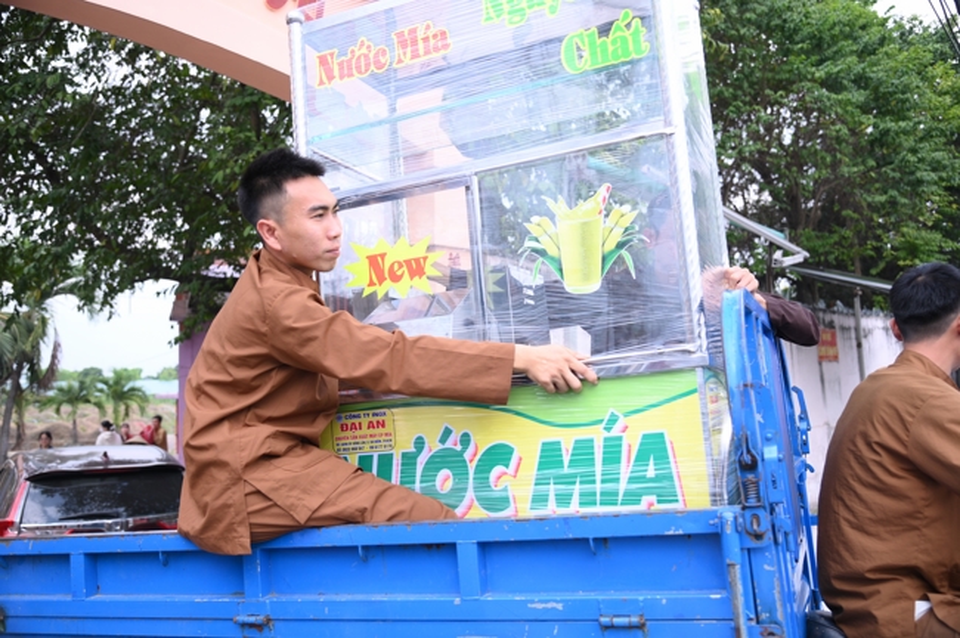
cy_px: 319
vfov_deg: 41.0
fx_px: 852
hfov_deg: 58.8
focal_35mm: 32
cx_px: 480
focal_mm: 32
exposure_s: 1/640
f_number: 4
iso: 400
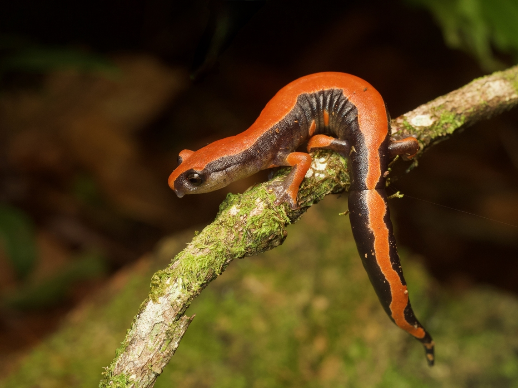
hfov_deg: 16.4
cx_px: 259
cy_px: 194
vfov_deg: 12.3
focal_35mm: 120
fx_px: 1796
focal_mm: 60
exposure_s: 1/60
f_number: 9
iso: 800
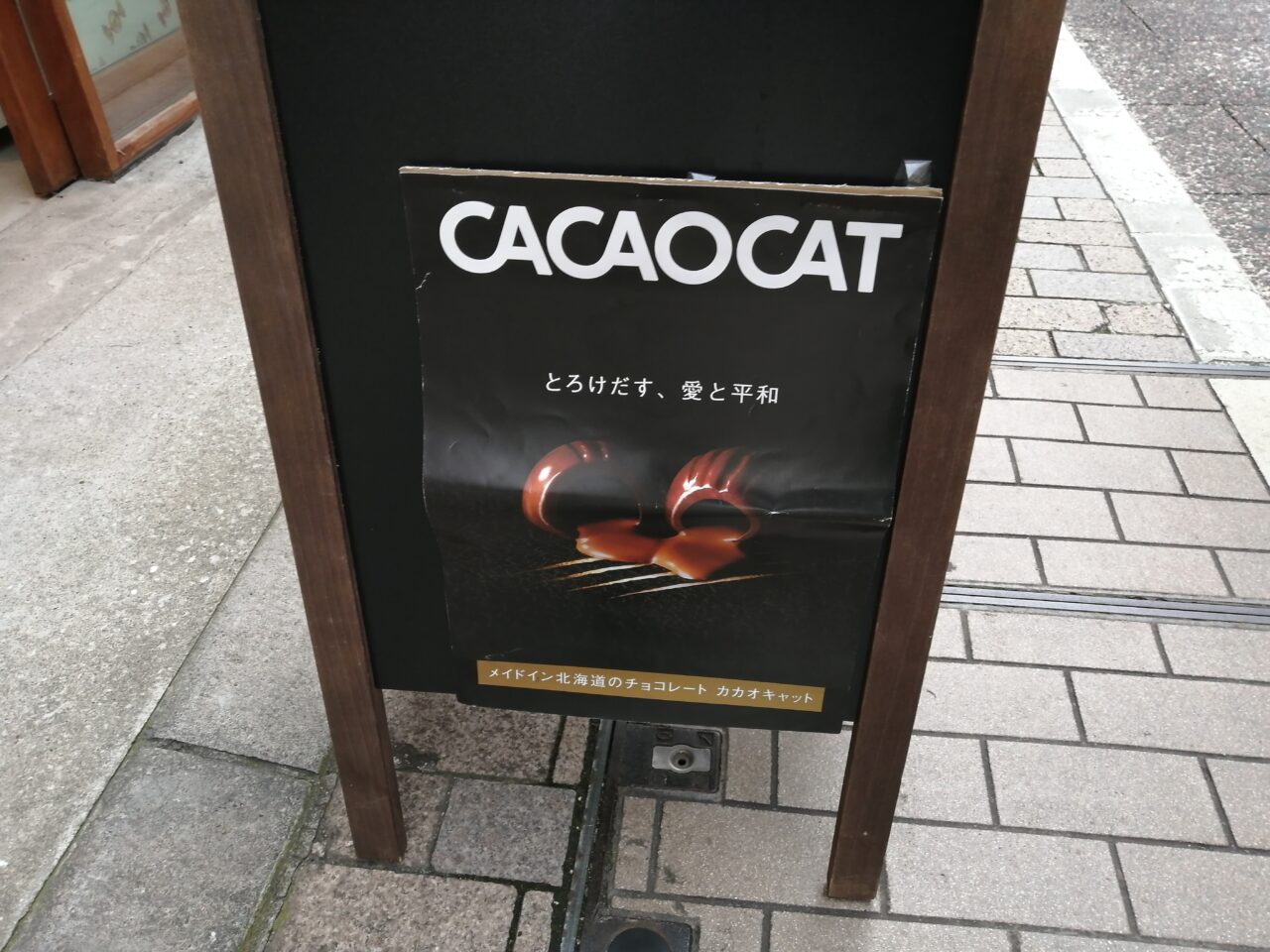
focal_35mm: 27
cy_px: 476
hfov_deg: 65.3
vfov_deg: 51.4
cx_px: 635
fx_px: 991
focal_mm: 3.62
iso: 80
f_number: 1.8
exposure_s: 1/120
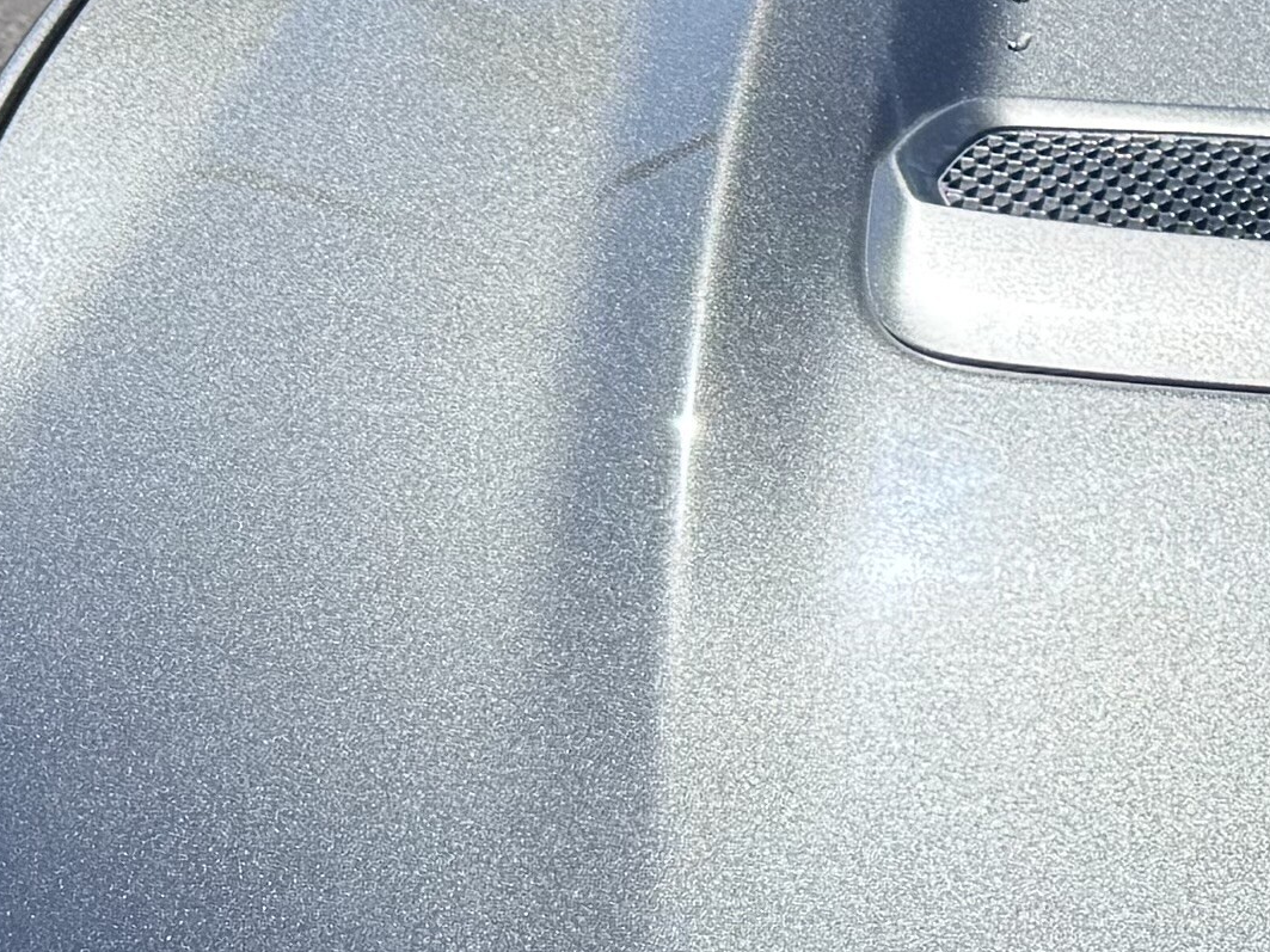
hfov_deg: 13.1
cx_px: 2575
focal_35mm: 129
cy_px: 810
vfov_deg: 11.4
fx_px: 4732
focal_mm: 6.76
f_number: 1.78
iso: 80
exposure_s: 1/2907
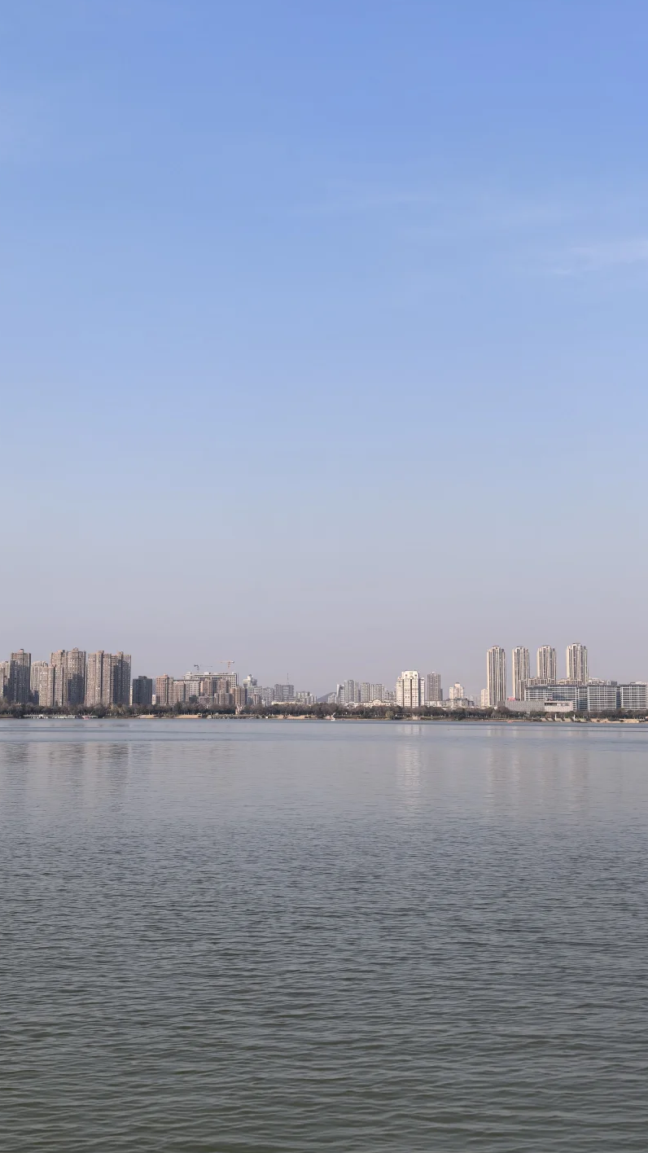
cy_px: 578
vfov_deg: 49.4
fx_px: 1253
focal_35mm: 41
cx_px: 258
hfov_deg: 28.9
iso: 50
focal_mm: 6.98
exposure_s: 1/1292
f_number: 2
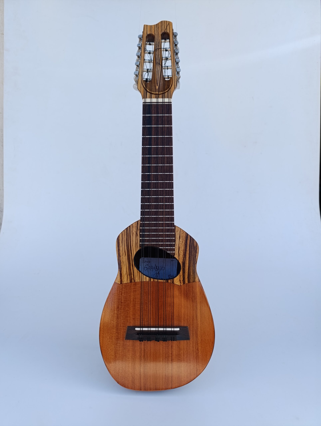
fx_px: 284
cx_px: 160
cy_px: 213
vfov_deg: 73.8
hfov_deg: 59.0
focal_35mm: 23
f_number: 1.6
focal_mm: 6.14
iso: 50
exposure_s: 1/168
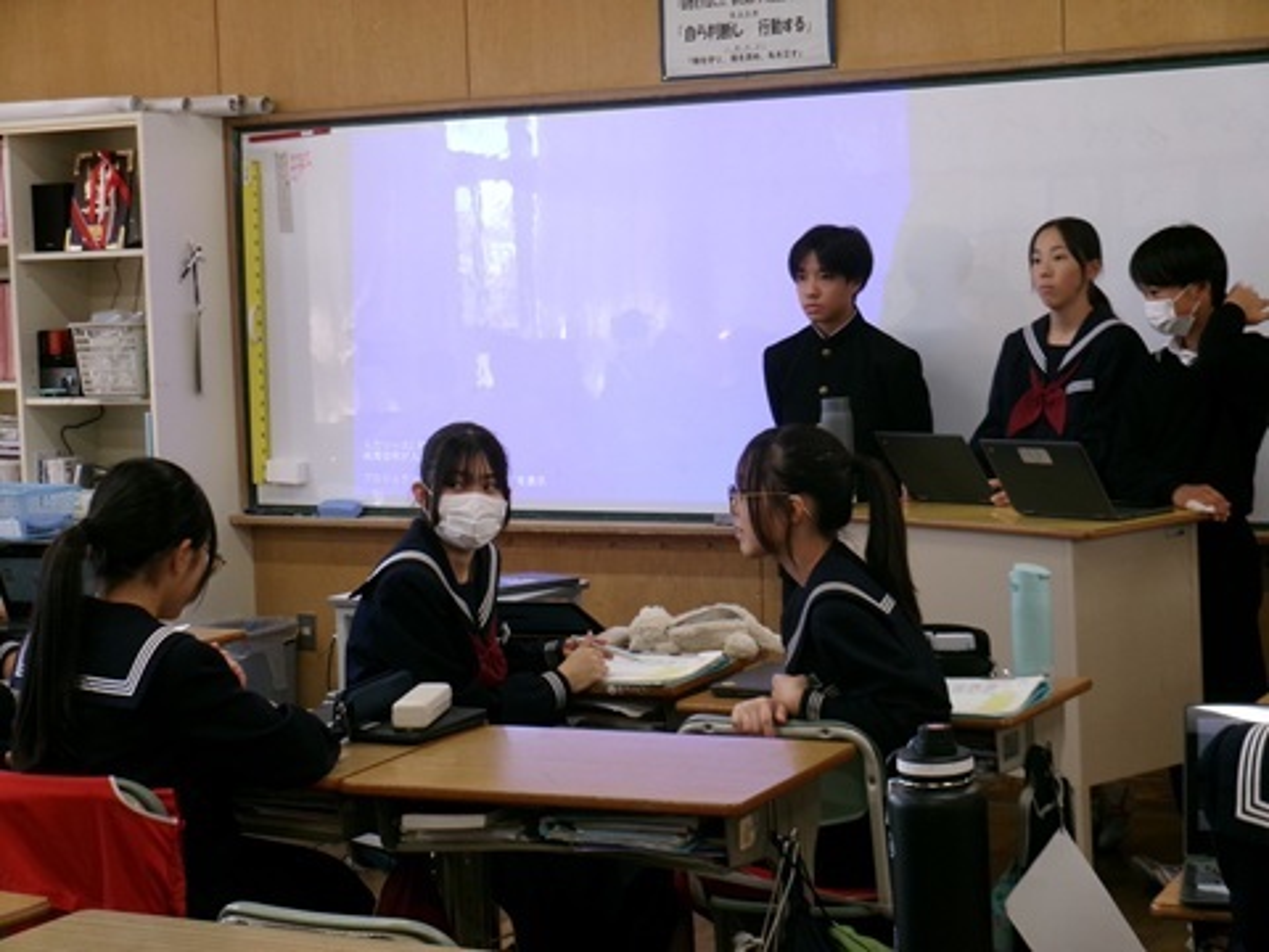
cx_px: 634
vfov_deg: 18.9
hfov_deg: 25.0
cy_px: 476
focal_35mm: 78
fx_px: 2859
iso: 205
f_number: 5.4
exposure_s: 1/34
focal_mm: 14
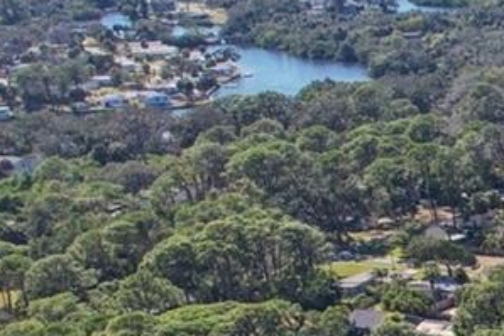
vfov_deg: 11.2
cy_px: 480
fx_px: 1653
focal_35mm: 118
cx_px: 1087
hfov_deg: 13.9
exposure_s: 1/2000
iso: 130
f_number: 2.8
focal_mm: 8.4
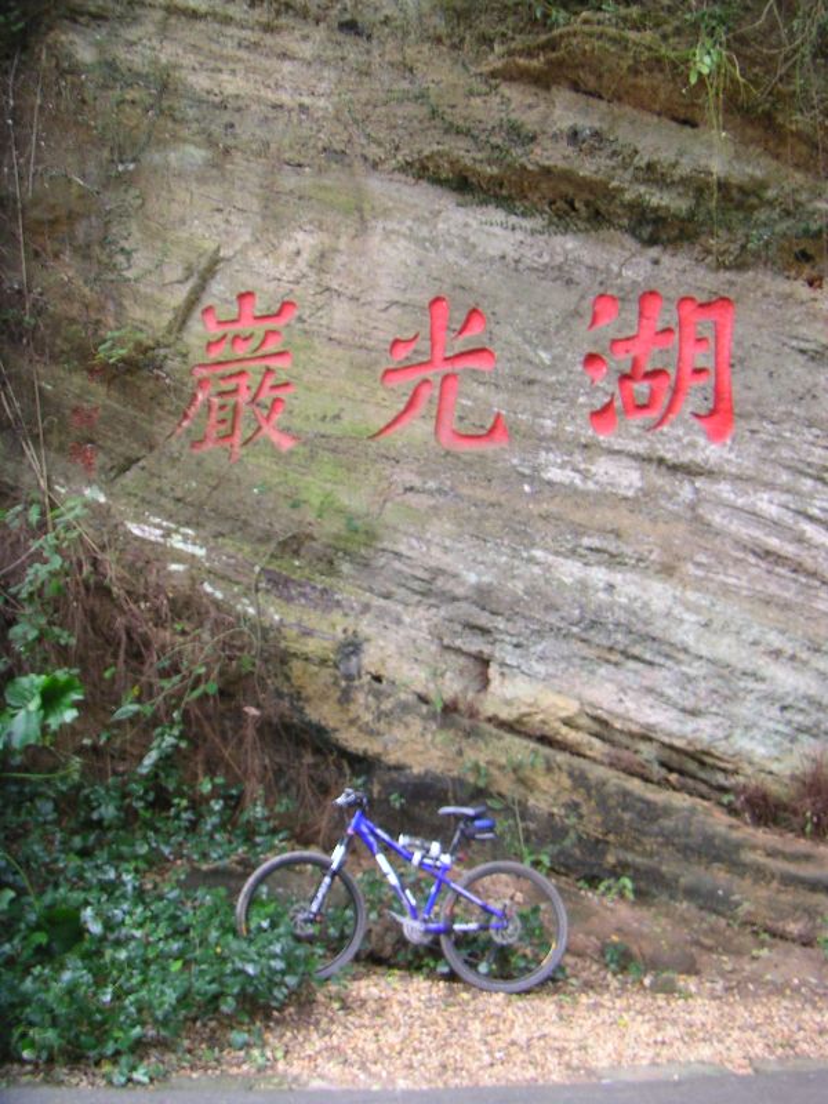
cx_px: 414
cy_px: 552
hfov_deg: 38.7
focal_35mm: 37
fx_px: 1180
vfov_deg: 50.1
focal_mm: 4.8
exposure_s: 1/15
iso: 100
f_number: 2.8
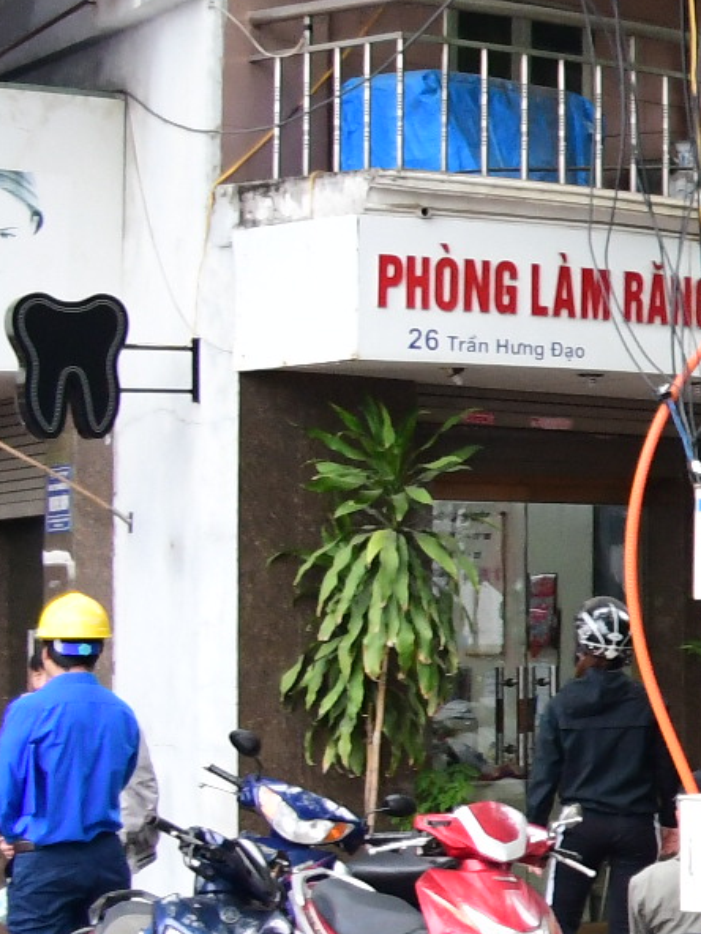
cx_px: 2161
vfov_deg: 16.1
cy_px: 405
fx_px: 3294
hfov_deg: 9.4
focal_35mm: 122
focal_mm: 18
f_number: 4
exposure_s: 1/200
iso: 1000
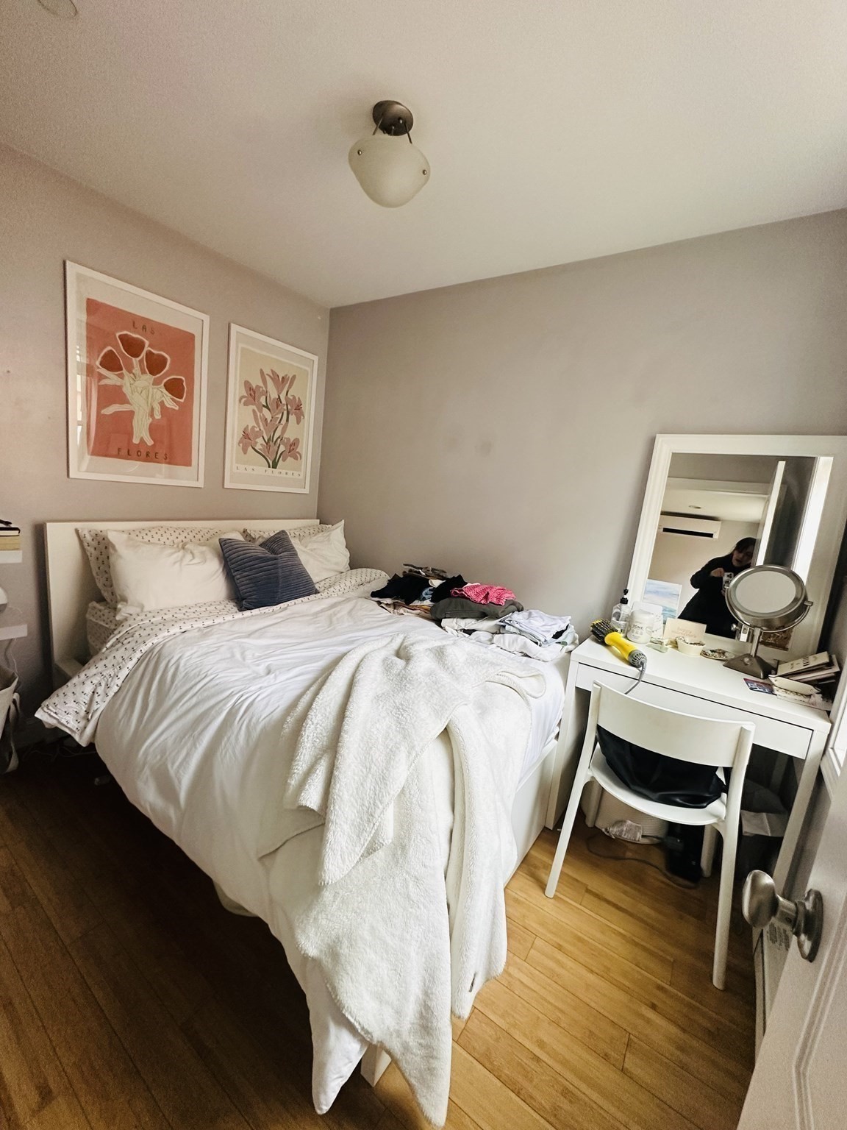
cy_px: 565
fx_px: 457
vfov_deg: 102.1
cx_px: 424
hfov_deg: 85.7
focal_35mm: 14
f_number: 2.2
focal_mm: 2.22
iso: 250
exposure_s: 1/117
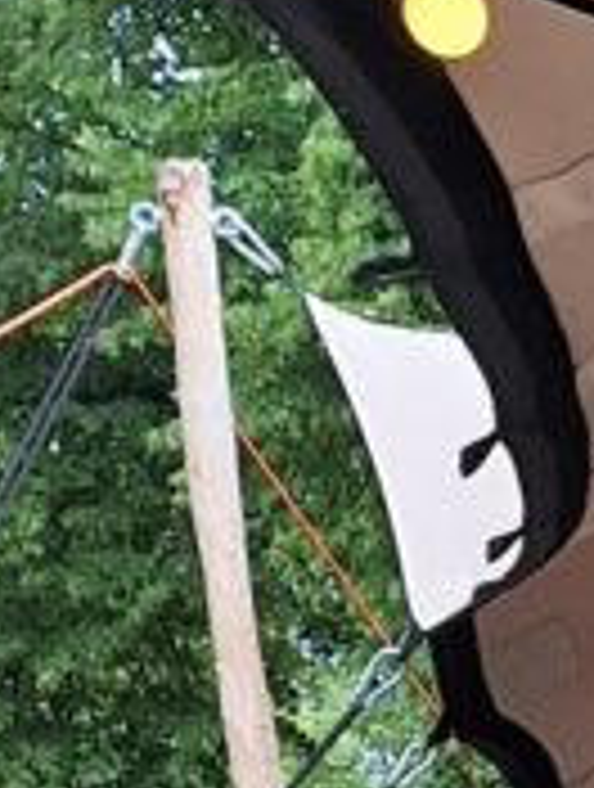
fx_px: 4081
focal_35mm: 179
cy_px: 1853
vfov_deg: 9.8
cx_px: 1917
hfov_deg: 7.2
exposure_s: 1/364
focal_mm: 5.54
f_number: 1.8
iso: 40
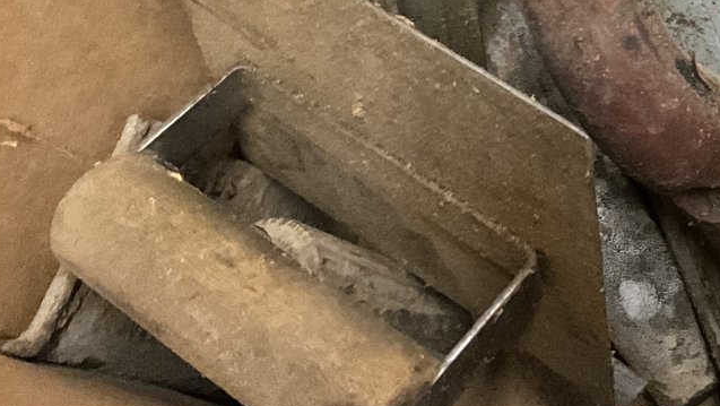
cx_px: 827
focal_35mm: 75
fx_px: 1433
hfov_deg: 25.7
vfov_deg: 15.1
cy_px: -176
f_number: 1.8
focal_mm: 3
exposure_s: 1/24
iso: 500
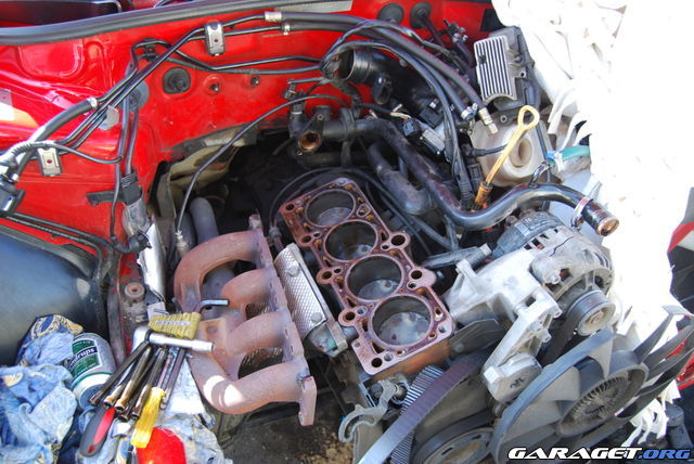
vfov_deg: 43.7
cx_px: 347
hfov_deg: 61.9
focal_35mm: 30
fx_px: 579
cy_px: 232
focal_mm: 20
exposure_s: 1/60
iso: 200
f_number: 4
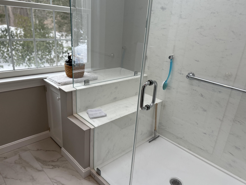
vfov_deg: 53.1
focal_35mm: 26
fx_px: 185
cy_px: 92
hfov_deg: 67.3
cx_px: 123
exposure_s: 1/374
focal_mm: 5.7
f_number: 1.5
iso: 50
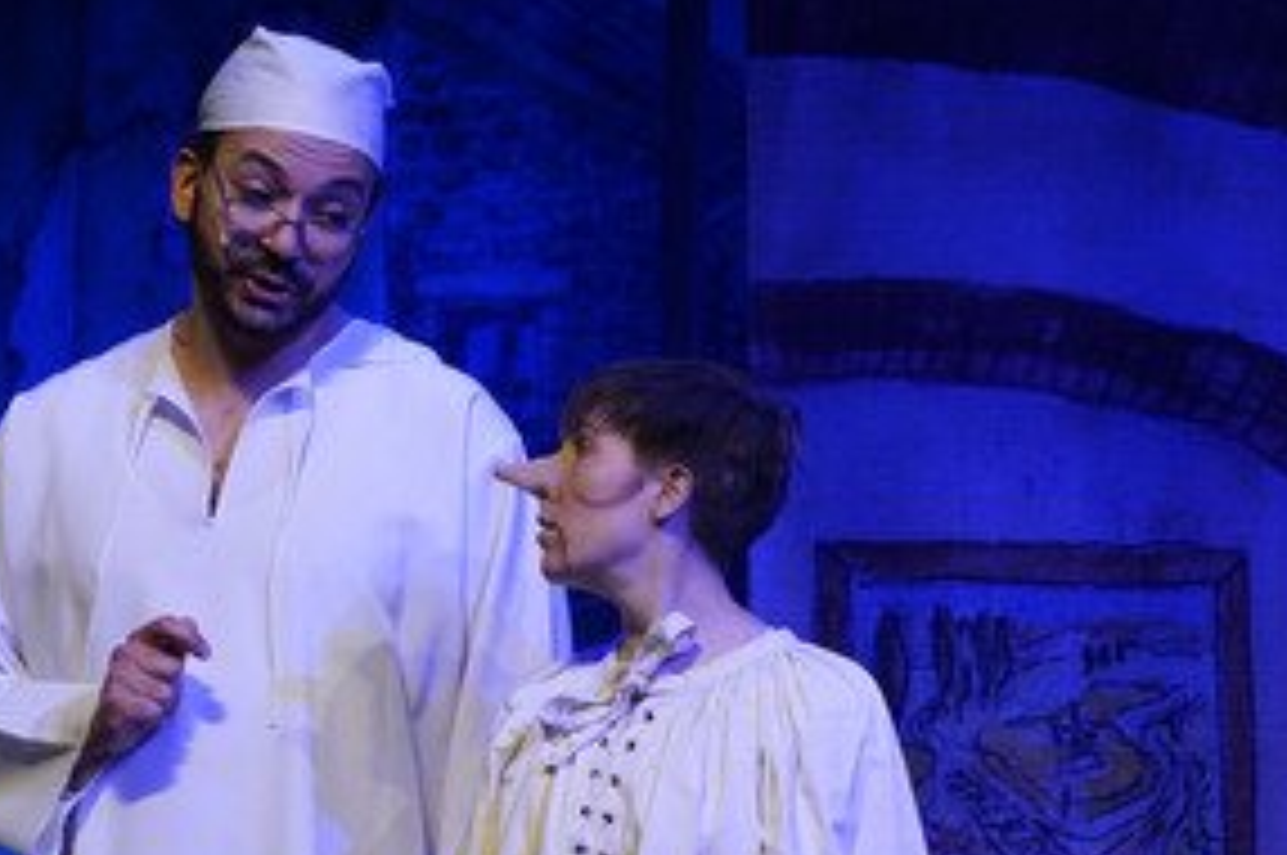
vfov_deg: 4.4
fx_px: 11248
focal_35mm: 315
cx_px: 524
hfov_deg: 6.5
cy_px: 585
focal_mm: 200
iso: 3200
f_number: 6.3
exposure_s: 1/125
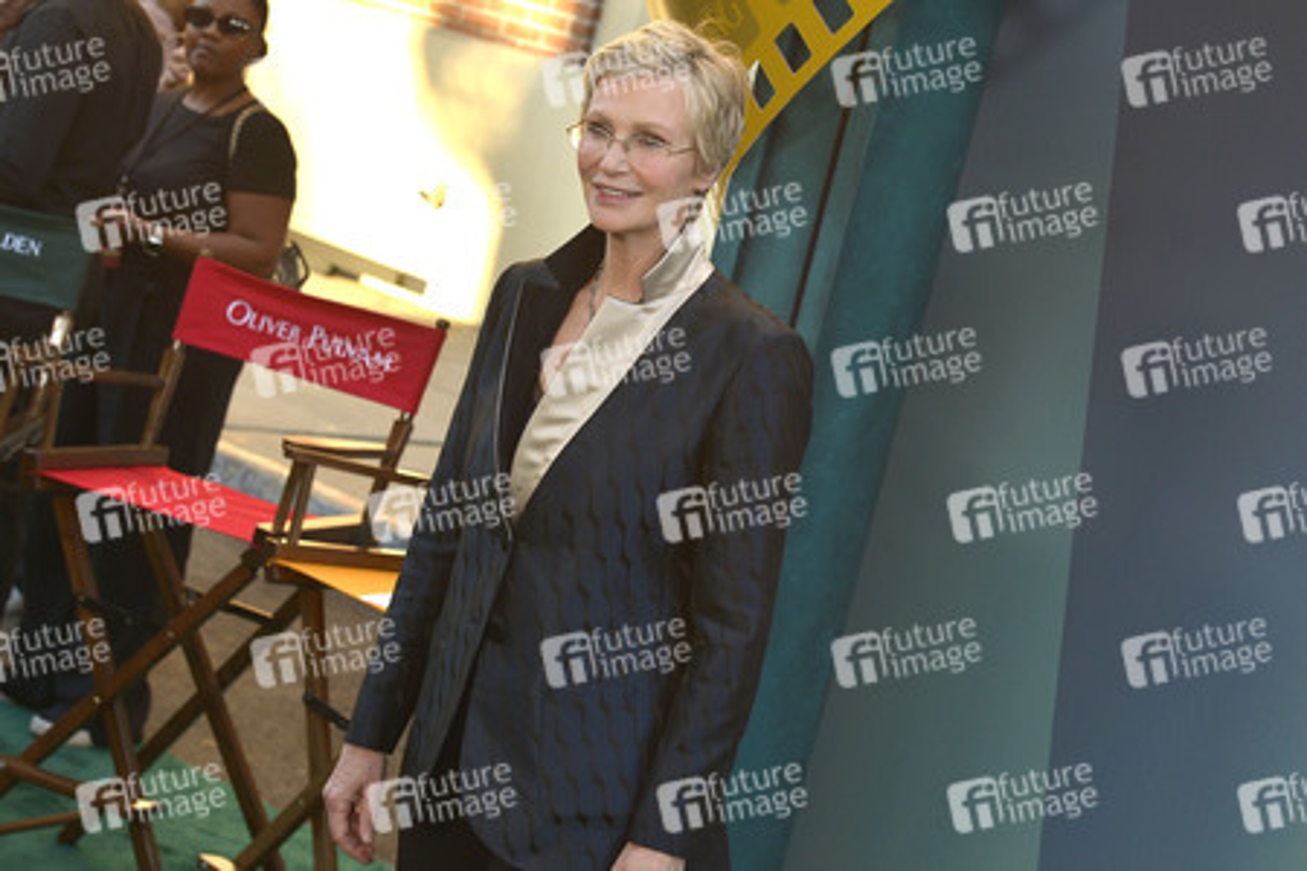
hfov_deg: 25.4
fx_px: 2904
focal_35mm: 80
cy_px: 436
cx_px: 654
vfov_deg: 17.1
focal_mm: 80
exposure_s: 1/250
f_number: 6.3
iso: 320
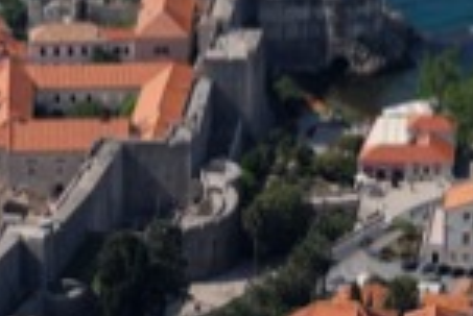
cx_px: -135
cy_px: 6
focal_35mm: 375
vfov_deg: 3.7
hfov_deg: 5.5
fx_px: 4932
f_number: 9
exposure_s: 1/400
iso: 200
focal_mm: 94.5
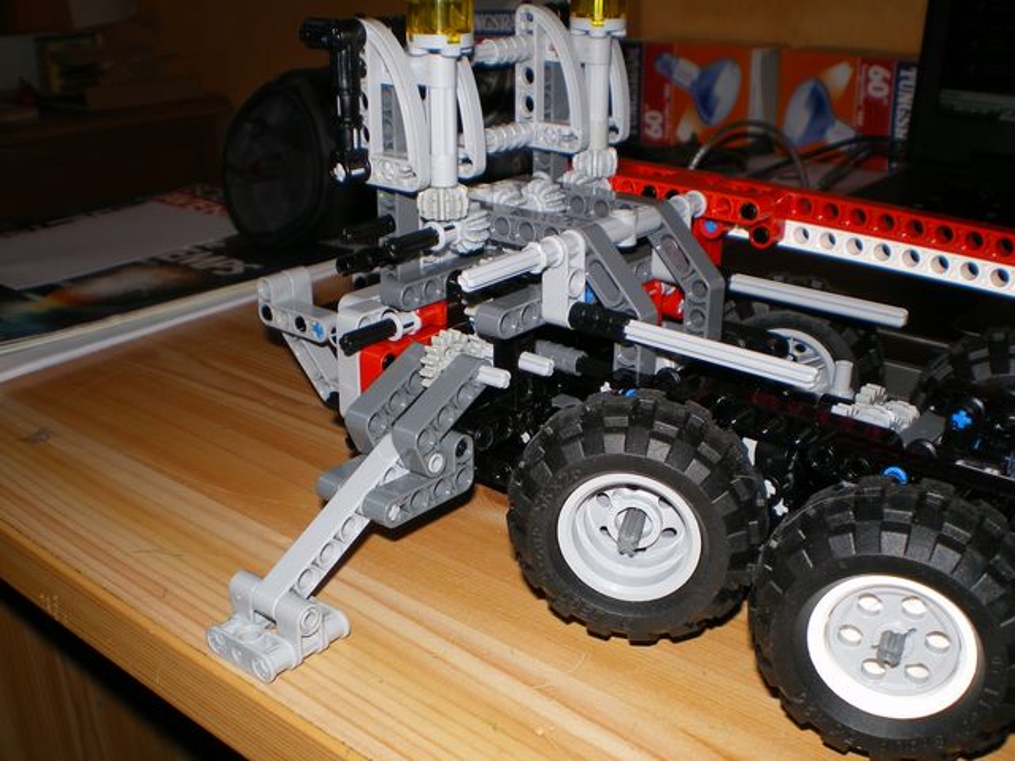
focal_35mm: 38
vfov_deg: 37.7
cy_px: 380
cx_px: 508
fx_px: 1114
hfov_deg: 49.0
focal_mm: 6.3
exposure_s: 1/30
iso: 64
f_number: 4.6
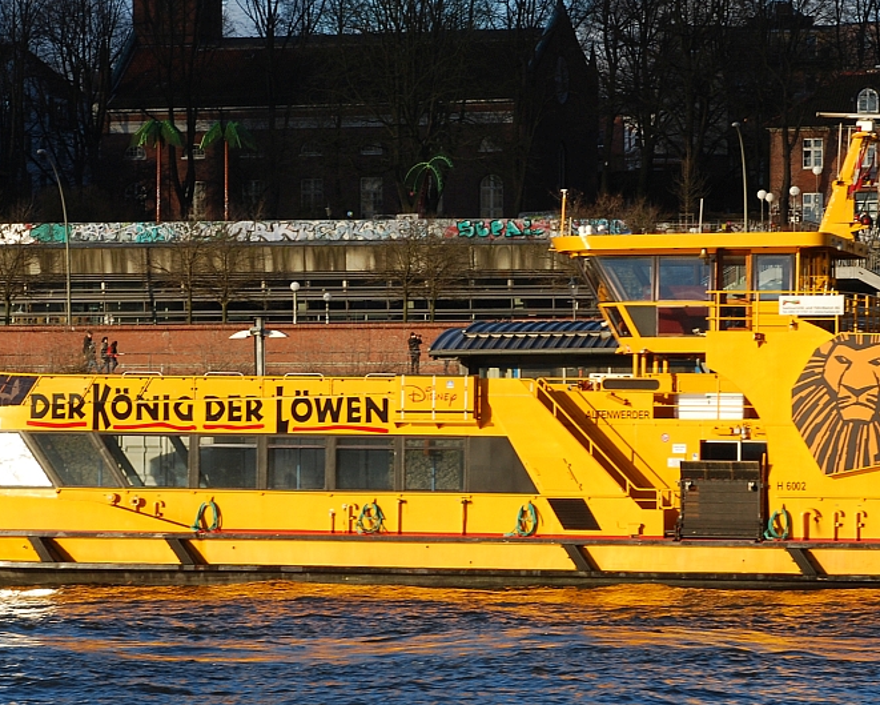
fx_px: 3751
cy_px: 329
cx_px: 398
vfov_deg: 10.7
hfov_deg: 13.4
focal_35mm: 144
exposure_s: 1/200
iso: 200
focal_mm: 66
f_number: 10
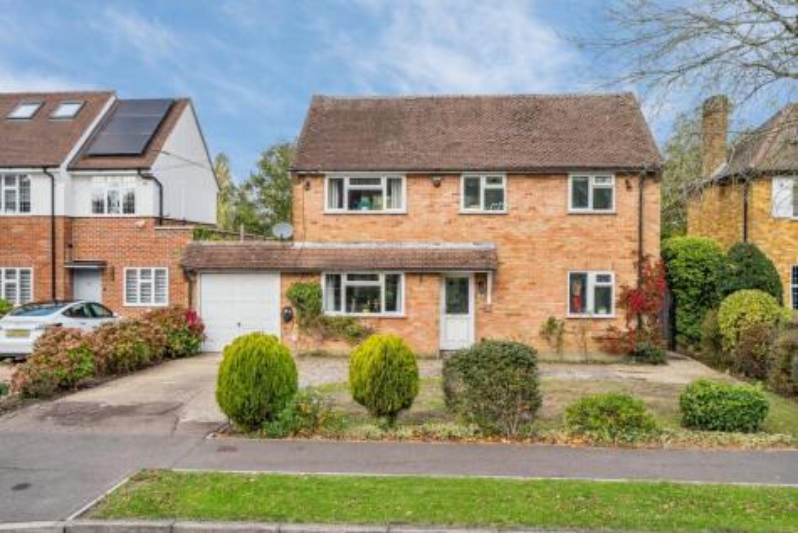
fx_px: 687
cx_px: 399
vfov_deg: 42.4
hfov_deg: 60.3
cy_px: 266
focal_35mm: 31
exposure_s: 1/320
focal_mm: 31
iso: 320
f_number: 5.6
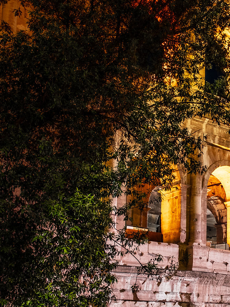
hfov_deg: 21.6
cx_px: 241
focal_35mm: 65
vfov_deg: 29.3
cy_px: 234
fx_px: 576
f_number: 8
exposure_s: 3
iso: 160
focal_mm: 17.6
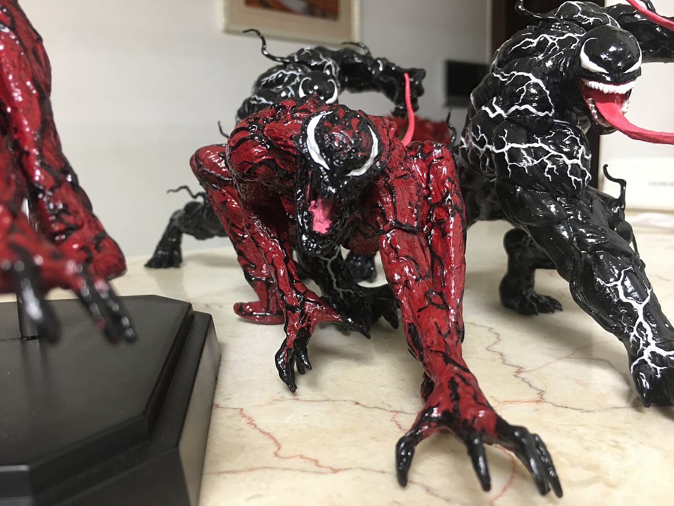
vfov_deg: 48.2
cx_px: 337
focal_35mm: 29
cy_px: 253
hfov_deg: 61.7
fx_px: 565
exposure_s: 1/17
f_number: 2.2
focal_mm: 4.15
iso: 80
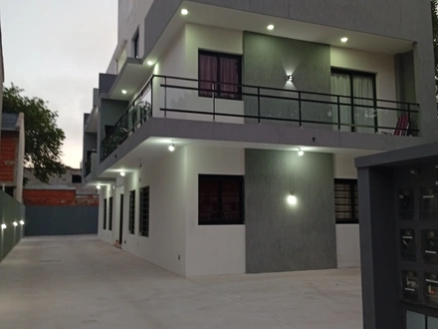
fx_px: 342
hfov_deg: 65.3
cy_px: 164
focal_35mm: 27
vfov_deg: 51.4
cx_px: 219
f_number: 1.8
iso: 260
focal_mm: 3.98
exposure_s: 1/33.3
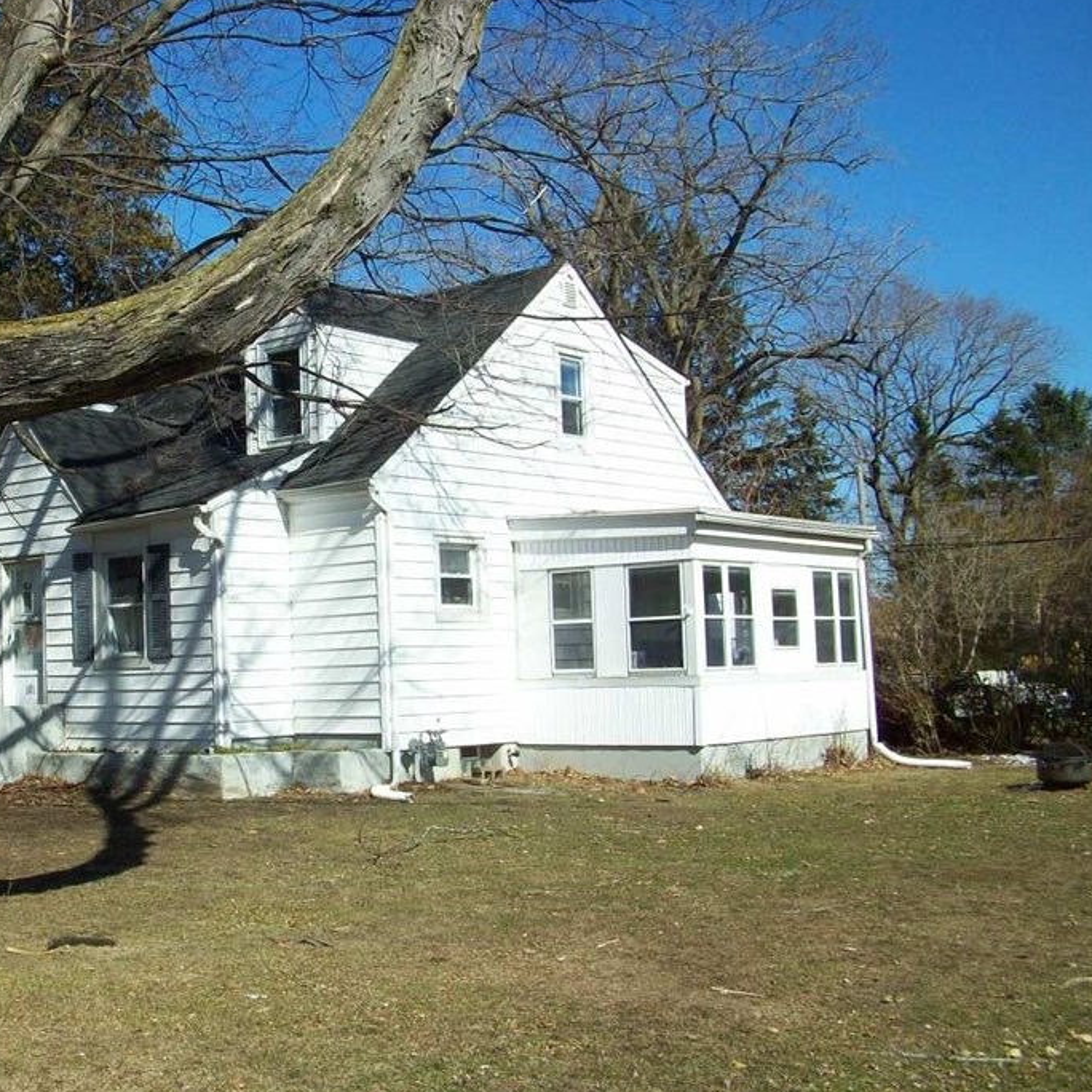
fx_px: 1606
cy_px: 489
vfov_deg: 37.5
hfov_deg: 36.8
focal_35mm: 45
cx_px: 289
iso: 80
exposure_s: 1/362
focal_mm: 5.7
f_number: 5.5
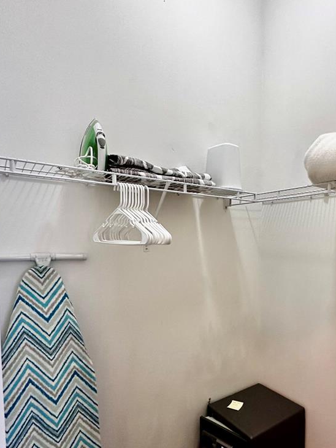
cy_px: 257
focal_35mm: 23
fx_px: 297
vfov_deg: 73.5
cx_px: 248
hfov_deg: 56.3
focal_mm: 2.22
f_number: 2.2
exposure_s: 1/60
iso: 200
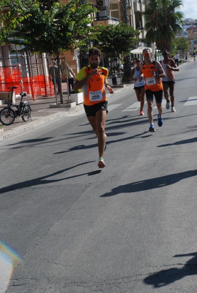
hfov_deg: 17.6
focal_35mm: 78
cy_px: 146
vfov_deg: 25.9
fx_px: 637
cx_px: 98
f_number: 8
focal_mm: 52
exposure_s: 1/2000
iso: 1000
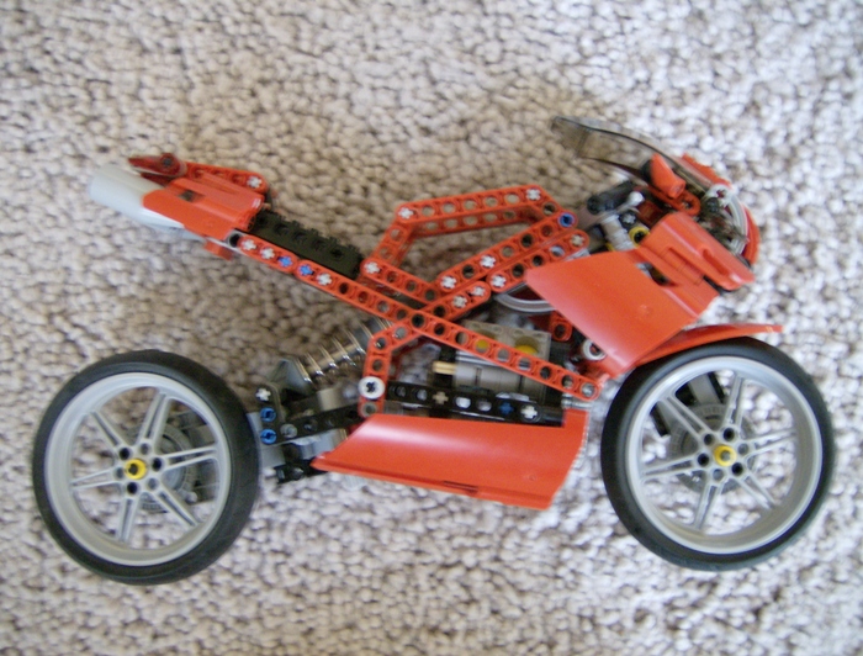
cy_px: 328
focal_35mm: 36
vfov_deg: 40.0
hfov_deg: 51.1
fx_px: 902
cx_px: 432
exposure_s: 1/6.7
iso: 200
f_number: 2.8
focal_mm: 6
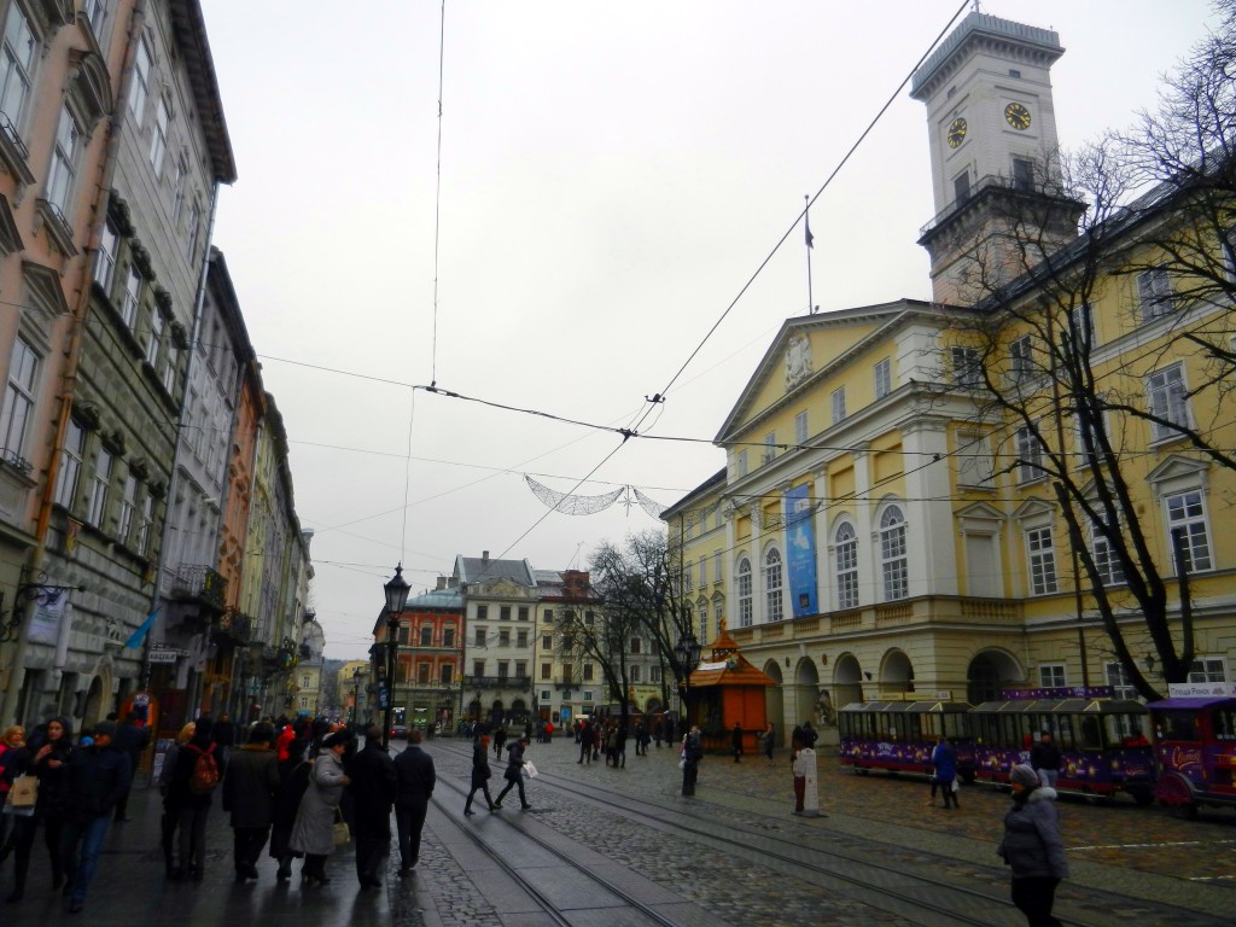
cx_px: 618
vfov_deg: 54.9
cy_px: 464
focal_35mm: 25
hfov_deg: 69.4
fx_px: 893
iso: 160
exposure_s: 1/200
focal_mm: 4.5
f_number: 3.5
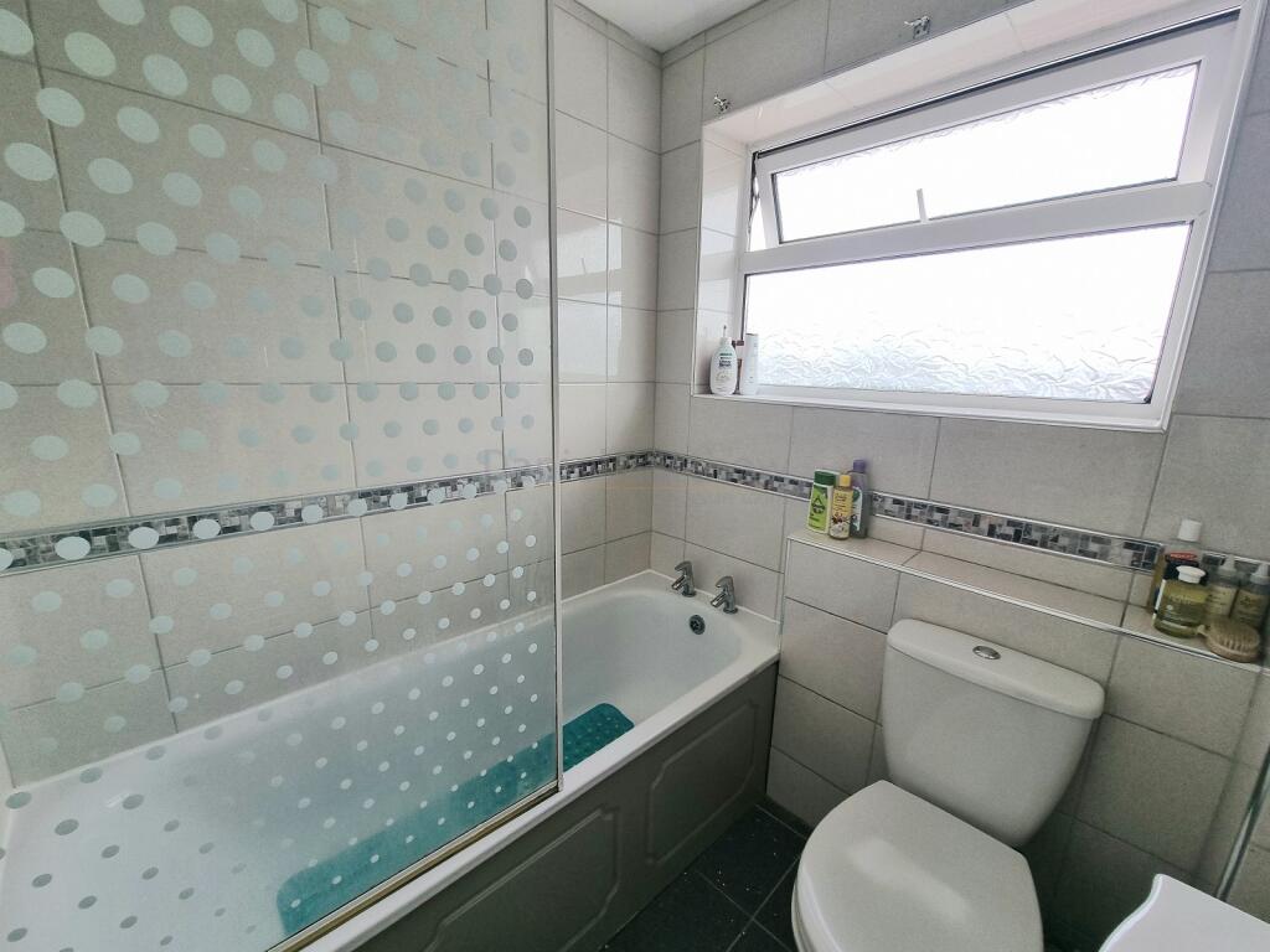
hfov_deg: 106.2
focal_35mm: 13
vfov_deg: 89.9
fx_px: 477
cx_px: 635
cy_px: 476
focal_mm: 2.2
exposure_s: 1/417
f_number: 2.2
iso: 50
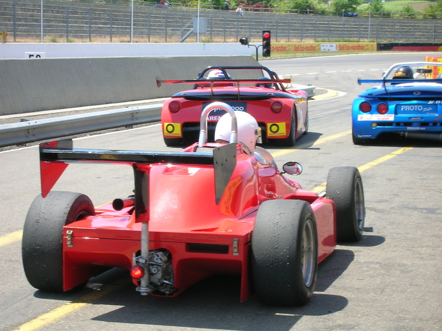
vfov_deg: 14.5
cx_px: 221
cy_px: 166
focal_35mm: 102
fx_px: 1301
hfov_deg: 19.3
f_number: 8.2
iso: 50
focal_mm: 17.1
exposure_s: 1/53.3
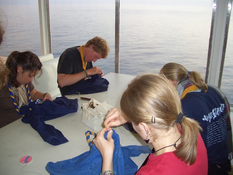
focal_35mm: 35
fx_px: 236
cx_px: 116
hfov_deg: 52.6
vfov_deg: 40.7
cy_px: 88
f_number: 2.6
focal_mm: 5.8
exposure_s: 1/40
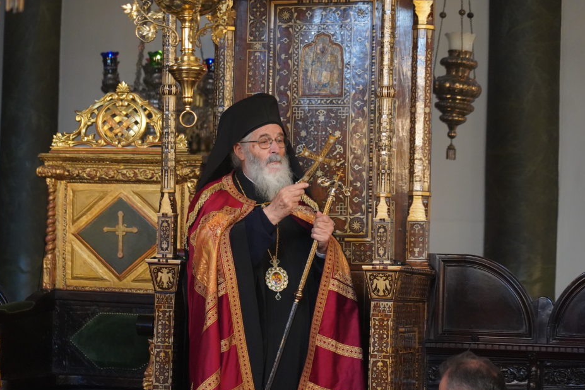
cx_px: 277
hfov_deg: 17.6
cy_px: 215
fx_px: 1885
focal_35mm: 116
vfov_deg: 11.8
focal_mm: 105
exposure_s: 1/160
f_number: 4
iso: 8000
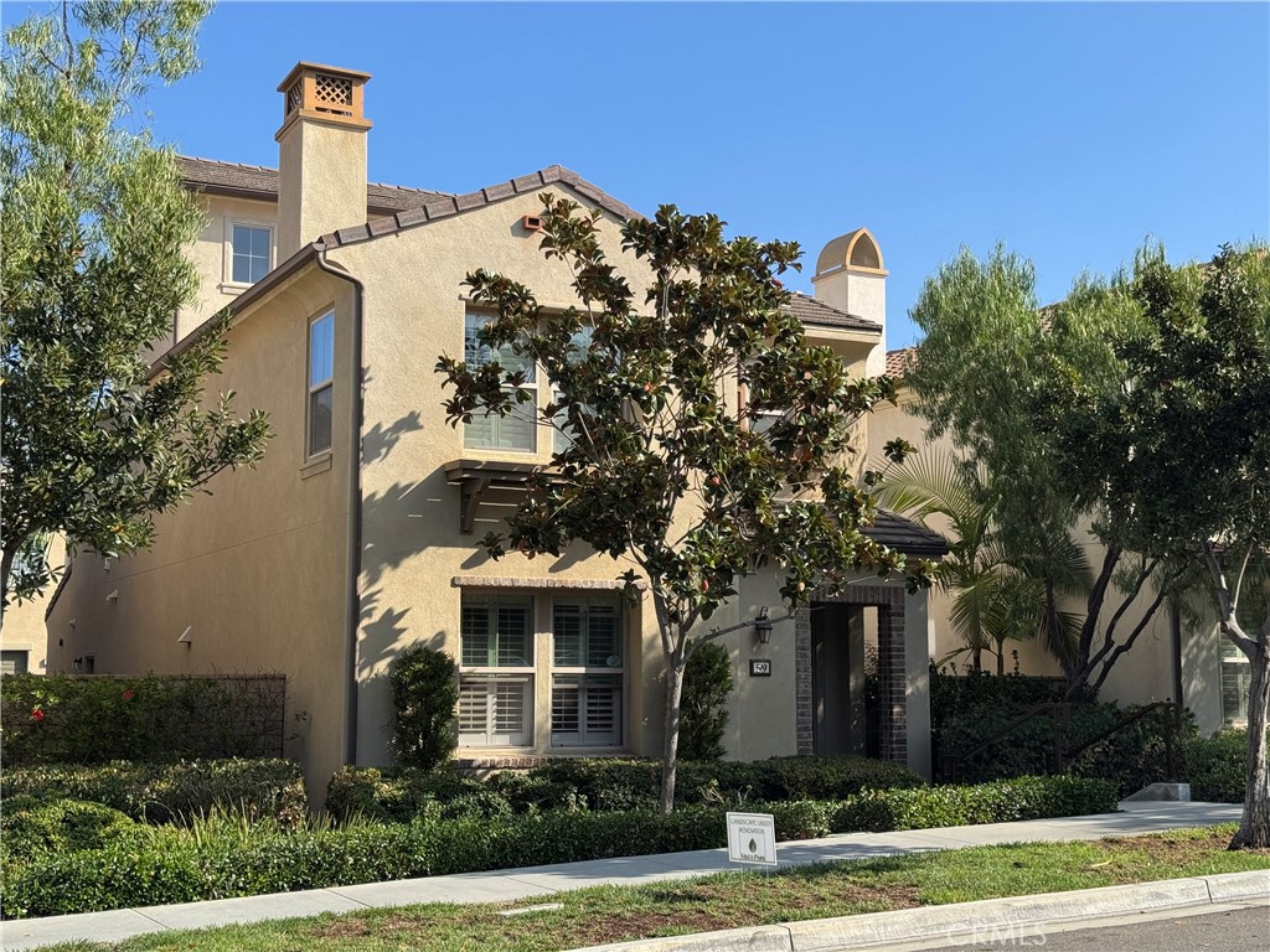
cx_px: 635
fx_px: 1761
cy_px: 476
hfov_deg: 39.7
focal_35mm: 48
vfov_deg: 30.3
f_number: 1.78
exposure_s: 1/2717
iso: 64
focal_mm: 6.76
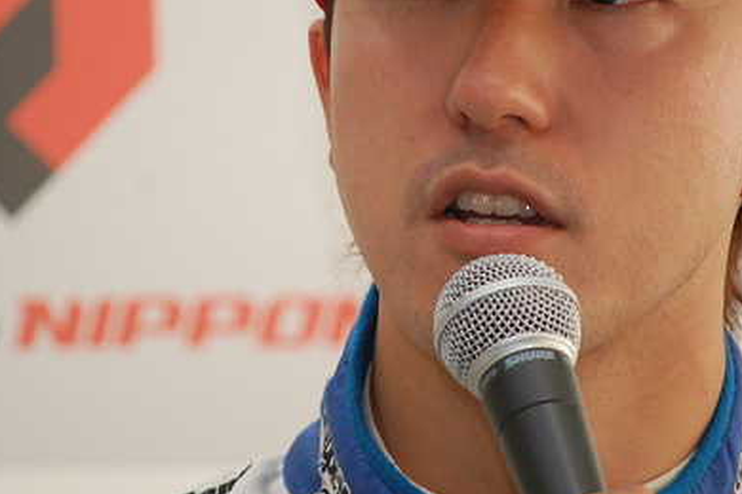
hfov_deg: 3.9
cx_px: 341
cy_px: 133
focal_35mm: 527
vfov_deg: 2.6
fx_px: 10861
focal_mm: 190
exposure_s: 1/90
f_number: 5.6
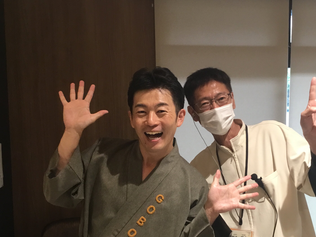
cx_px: 192
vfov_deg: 32.0
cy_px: 148
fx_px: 411
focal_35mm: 45
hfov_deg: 41.9
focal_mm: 3.3
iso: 100
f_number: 2.4
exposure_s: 1/30
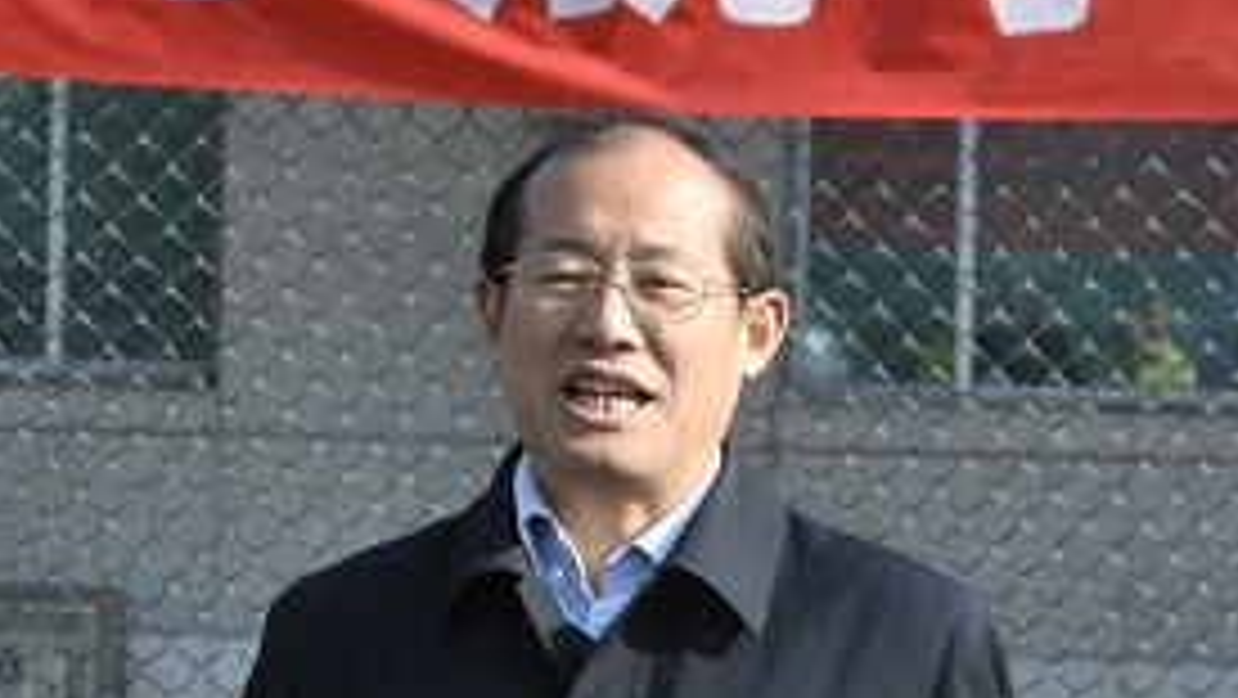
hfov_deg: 10.7
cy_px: 423
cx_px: 666
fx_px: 6609
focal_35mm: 201
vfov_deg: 6.0
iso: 200
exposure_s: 1/400
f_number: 5.6
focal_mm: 55
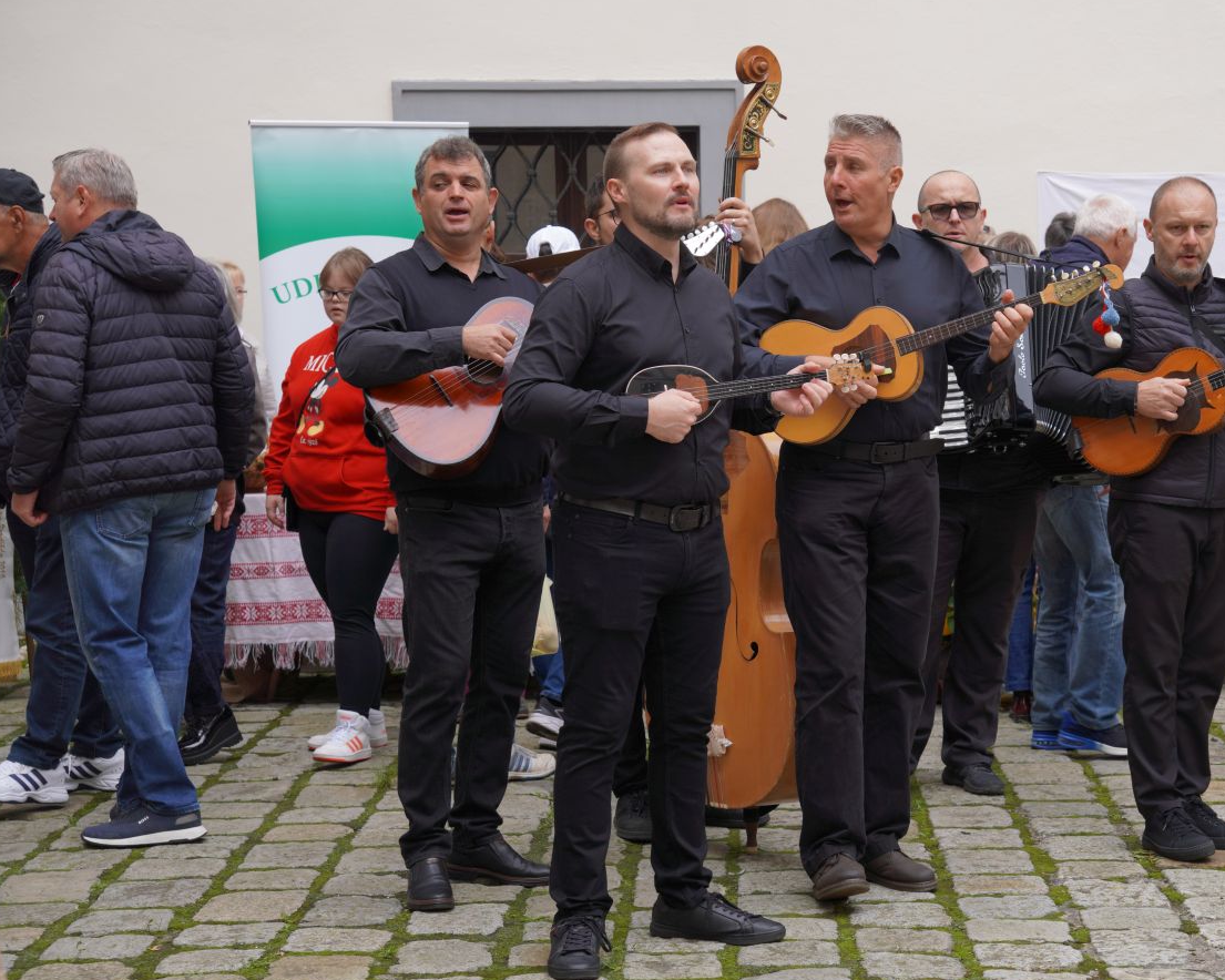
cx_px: 760
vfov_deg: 18.6
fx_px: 2998
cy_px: 533
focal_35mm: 83
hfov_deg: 23.0
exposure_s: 1/160
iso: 100
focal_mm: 43.7
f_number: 4
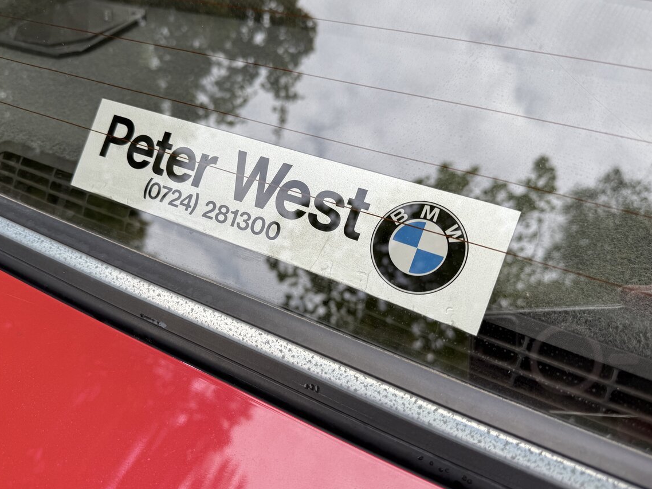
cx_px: 296
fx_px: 508
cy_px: 246
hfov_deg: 65.2
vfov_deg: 51.3
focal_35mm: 27
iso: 80
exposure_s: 1/567
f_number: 1.78
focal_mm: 6.76
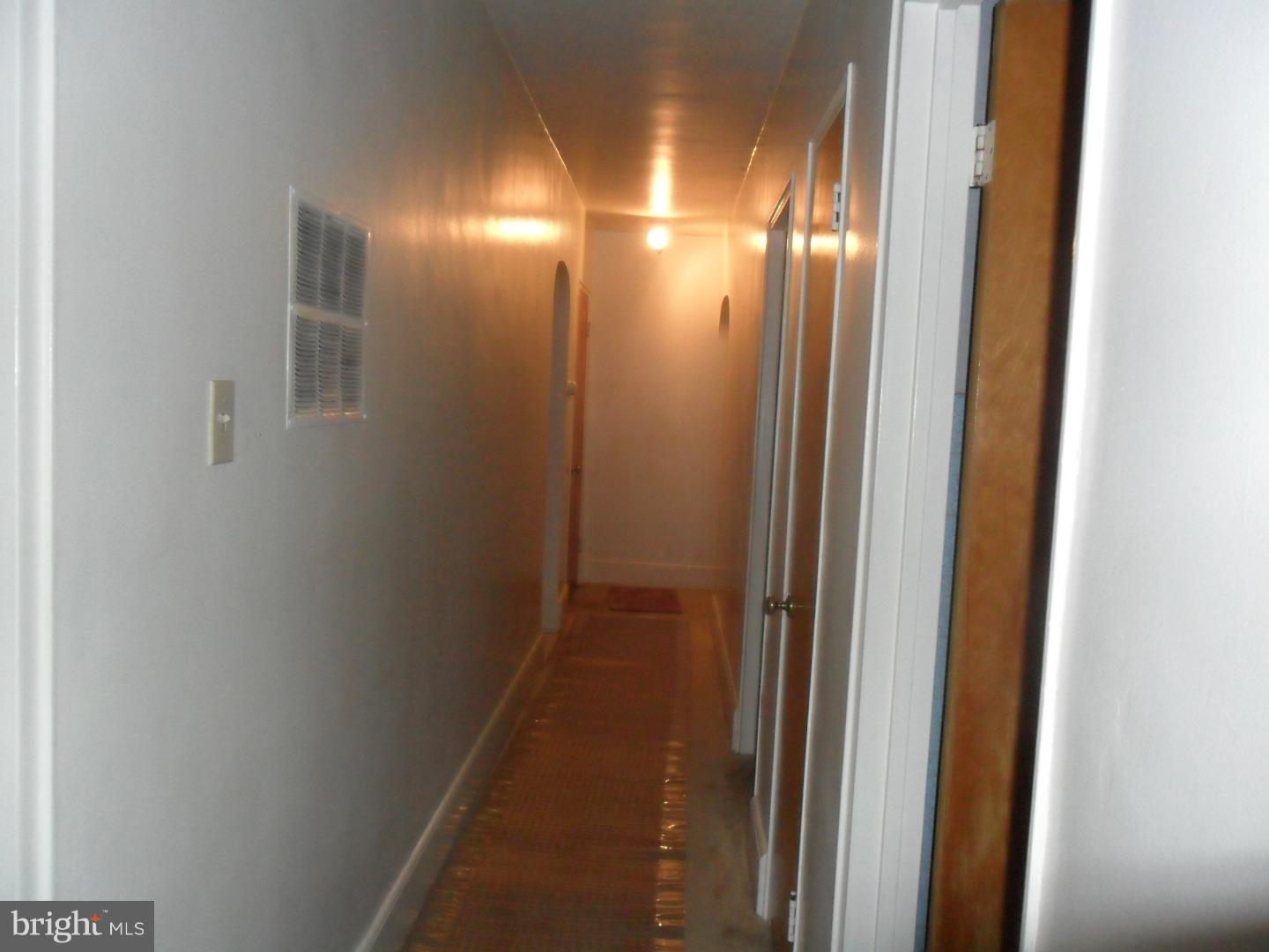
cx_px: 634
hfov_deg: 65.3
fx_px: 990
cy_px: 476
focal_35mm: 27
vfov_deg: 51.4
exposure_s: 1/45
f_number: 3.5
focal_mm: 4.9
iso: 400
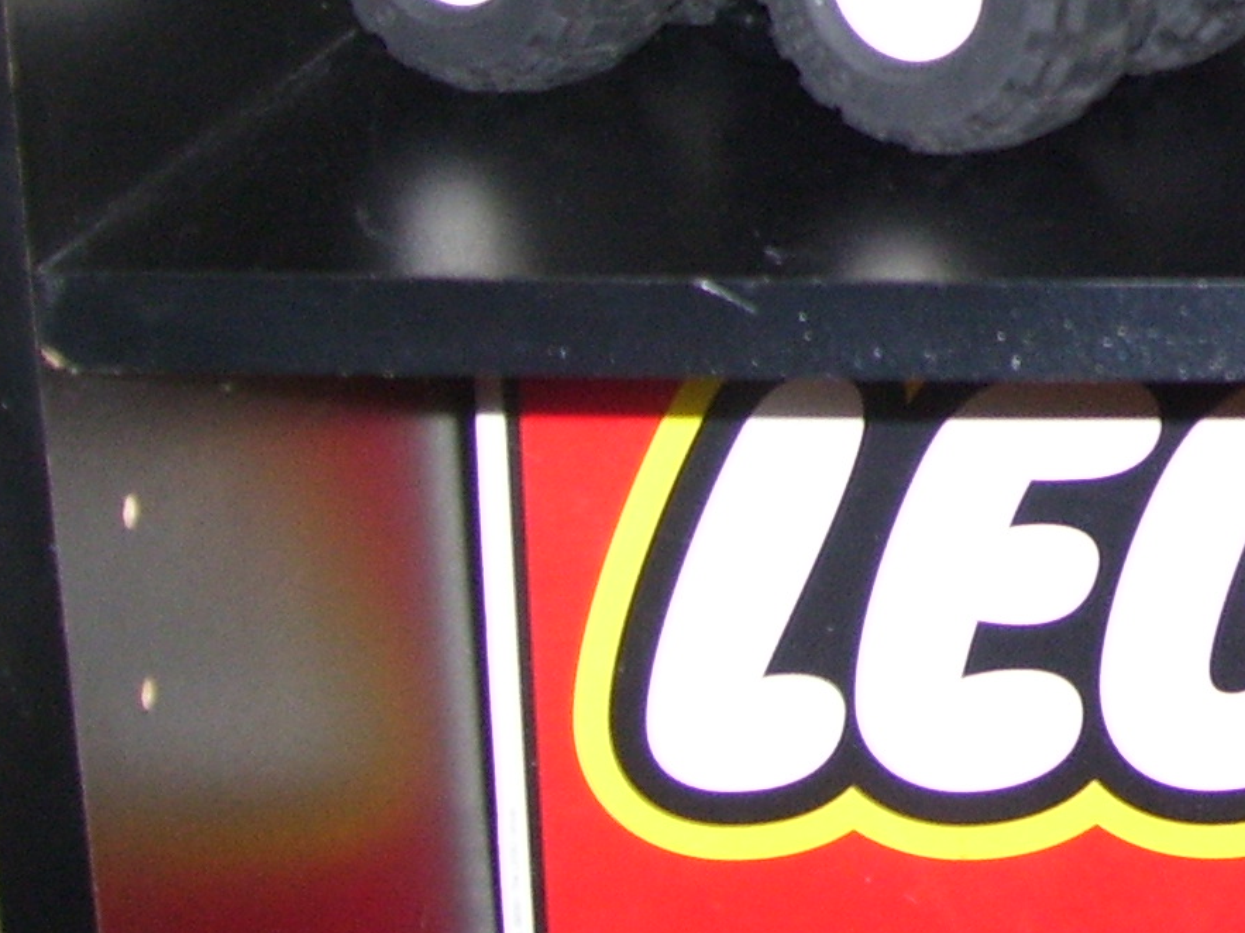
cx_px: 1801
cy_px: -290
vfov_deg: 13.2
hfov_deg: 16.7
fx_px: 3884
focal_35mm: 108
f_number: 2.7
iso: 125
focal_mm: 6
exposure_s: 1/60
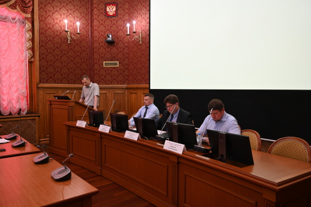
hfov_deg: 65.5
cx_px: 156
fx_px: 242
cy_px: 104
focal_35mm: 28
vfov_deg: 46.4
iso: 640
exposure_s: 1/20
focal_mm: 28
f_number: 4
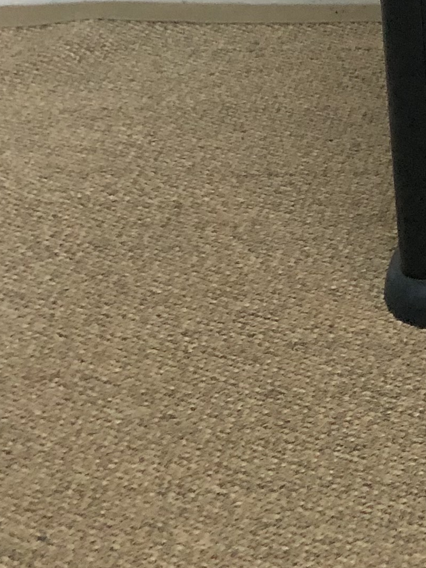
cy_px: -469
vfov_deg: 15.8
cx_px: 776
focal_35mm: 105
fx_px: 1723
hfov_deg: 12.8
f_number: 1.8
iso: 80
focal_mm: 3.99
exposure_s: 1/15
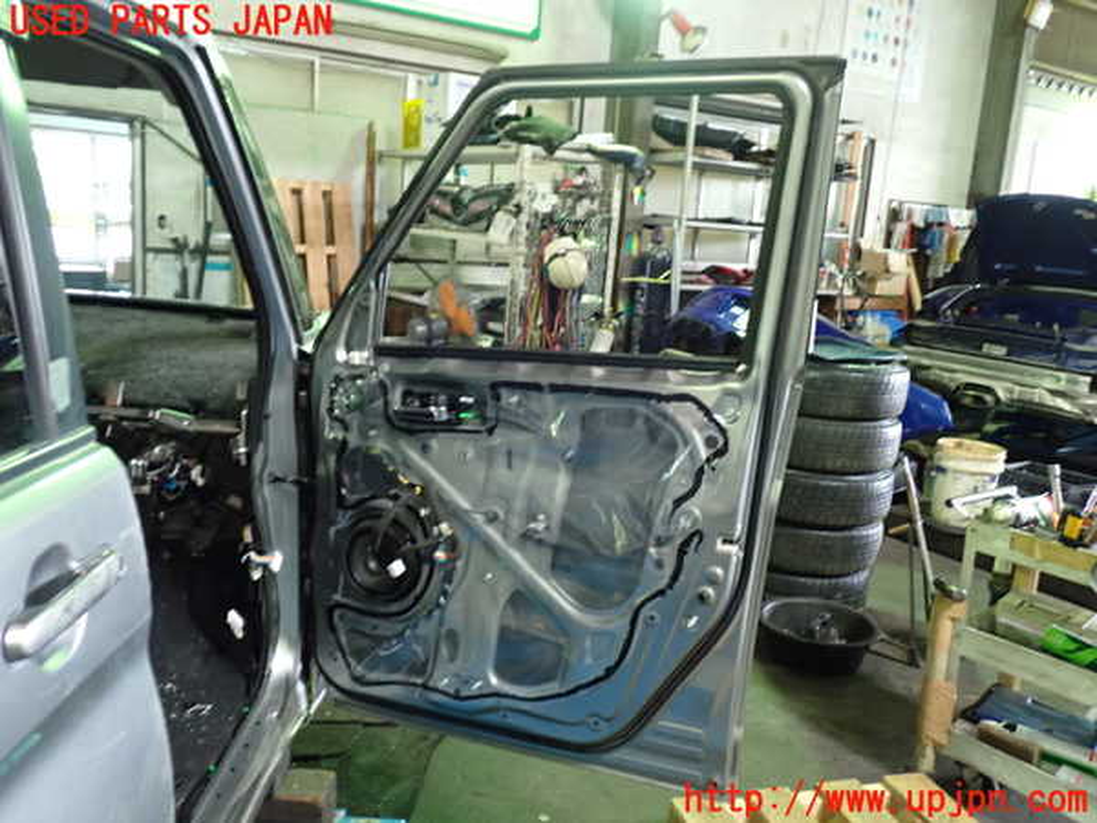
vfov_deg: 46.8
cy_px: 412
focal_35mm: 30
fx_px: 951
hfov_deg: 60.0
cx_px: 548
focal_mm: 5.4
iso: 500
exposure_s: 1/30
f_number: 2.3
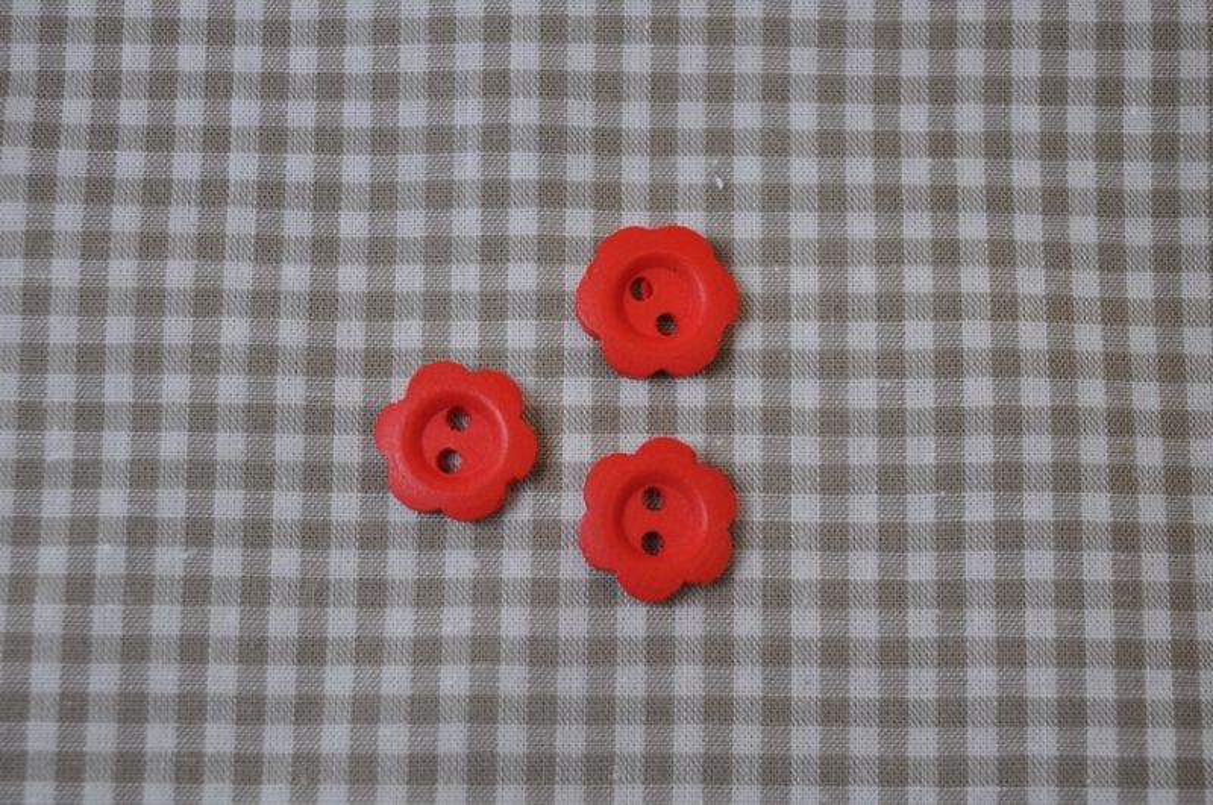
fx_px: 2120
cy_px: 402
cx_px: 606
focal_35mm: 63
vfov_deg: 21.5
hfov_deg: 31.9
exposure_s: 1/100
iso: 400
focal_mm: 42
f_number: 5
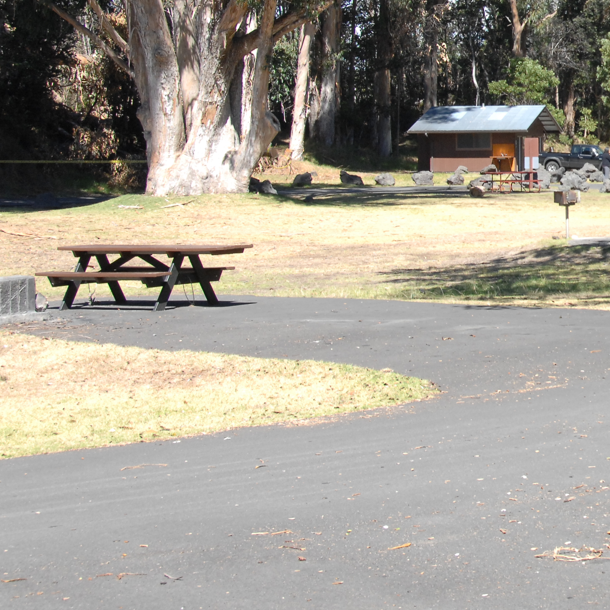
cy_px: 123
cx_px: 729
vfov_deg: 18.1
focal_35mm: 95
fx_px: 1896
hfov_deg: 17.4
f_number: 9.5
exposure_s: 1/350
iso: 400
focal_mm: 29
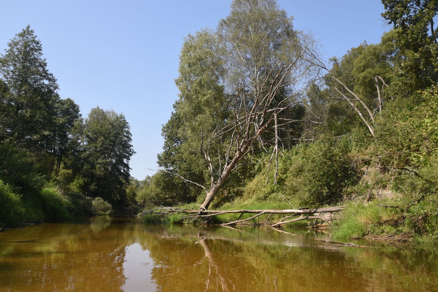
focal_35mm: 31
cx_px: 219
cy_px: 146
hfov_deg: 60.3
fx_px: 377
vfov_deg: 42.3
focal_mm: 31
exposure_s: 1/125
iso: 160
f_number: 11
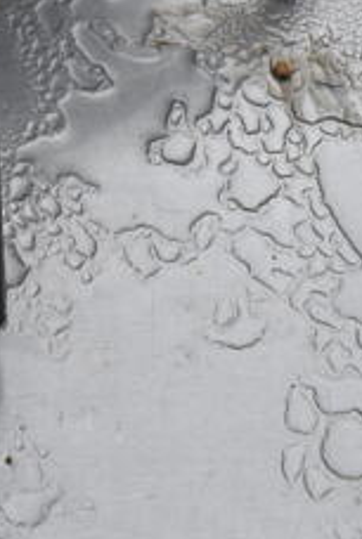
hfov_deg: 12.5
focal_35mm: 108
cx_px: -35
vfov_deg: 16.4
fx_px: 1622
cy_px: -382
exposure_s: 1/160
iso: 100
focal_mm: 18
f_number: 6.3
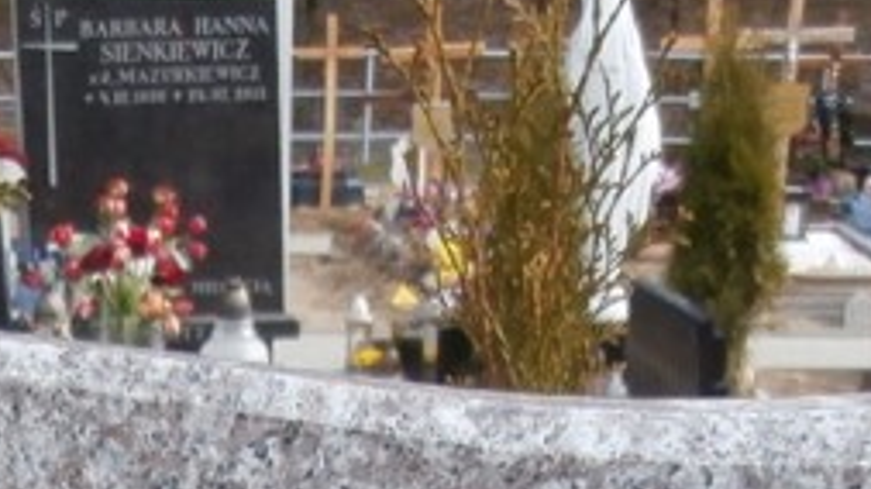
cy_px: 1212
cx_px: 0
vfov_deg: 9.9
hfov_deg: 19.6
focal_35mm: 106
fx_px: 2447
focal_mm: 4.2
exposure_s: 1/500
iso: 100
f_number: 3
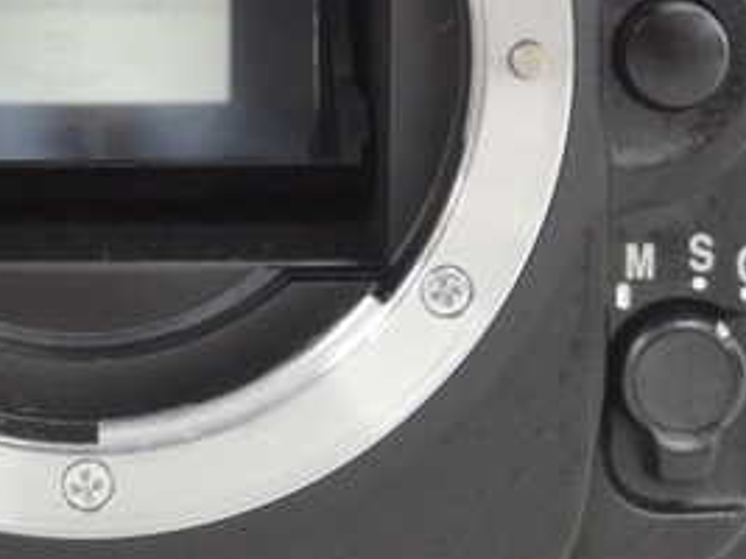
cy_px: -109
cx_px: -89
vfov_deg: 8.2
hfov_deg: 10.8
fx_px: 3877
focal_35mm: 180
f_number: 3.7
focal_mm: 7.1
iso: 400
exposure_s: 1/20
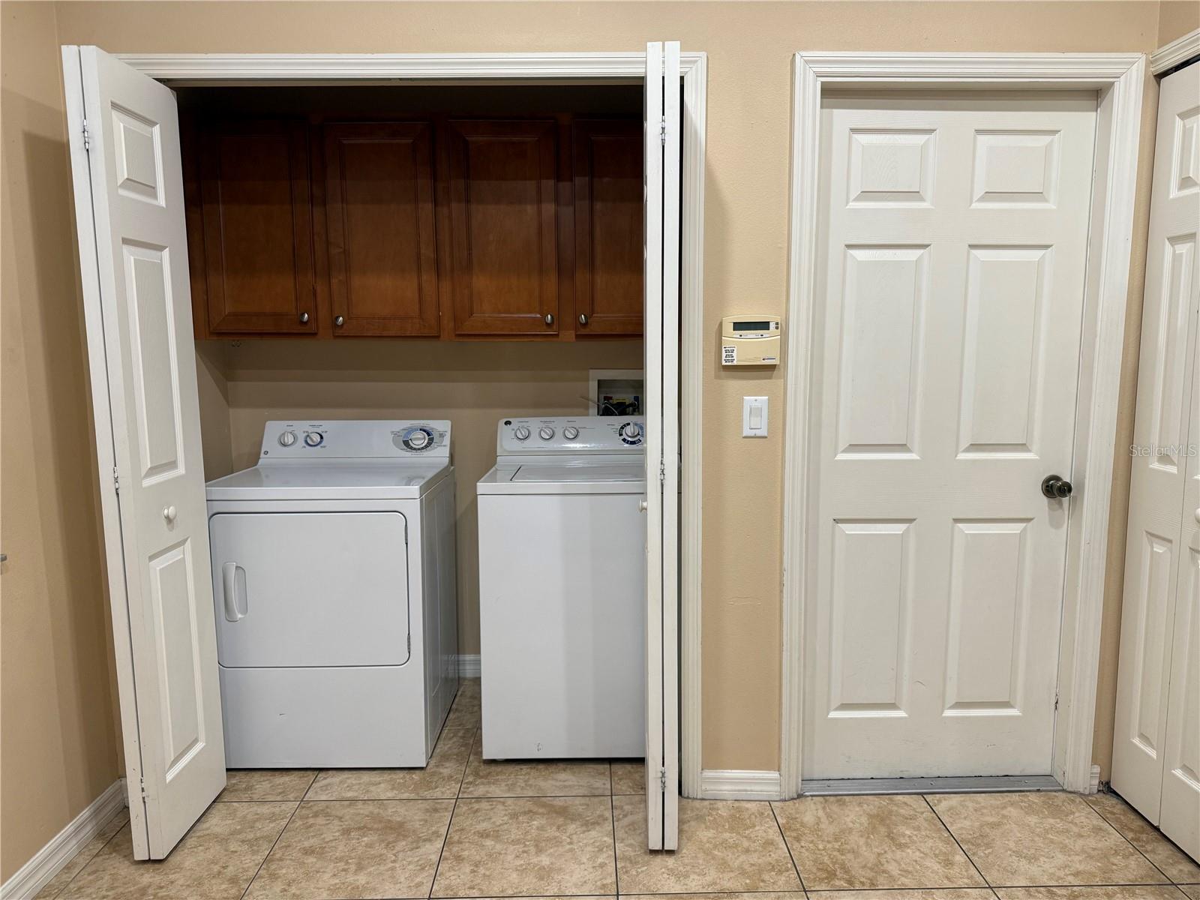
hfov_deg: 71.6
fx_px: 832
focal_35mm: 24
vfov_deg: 56.8
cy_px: 450
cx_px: 600
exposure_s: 1/60
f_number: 1.78
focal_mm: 6.76
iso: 160
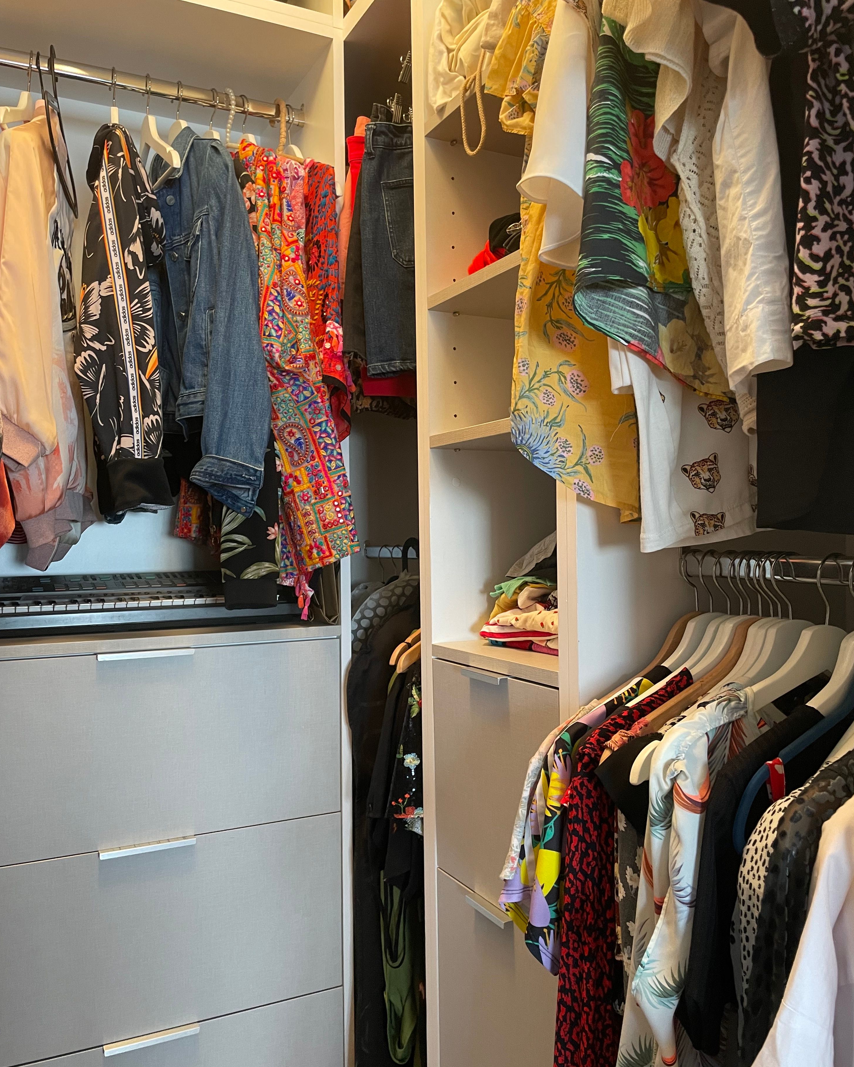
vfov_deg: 62.2
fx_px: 884
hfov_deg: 51.5
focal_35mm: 28
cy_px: 567
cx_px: 424
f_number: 1.6
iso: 200
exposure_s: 1/60
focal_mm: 4.2
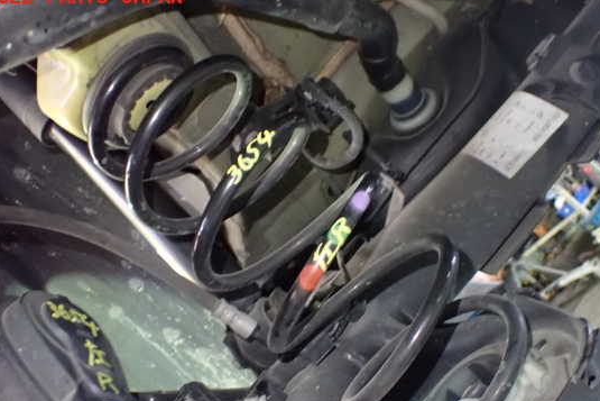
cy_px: 235
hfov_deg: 54.4
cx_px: 315
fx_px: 583
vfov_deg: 37.8
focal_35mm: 35
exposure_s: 1/30
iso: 1600
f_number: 2.3
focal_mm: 5.4
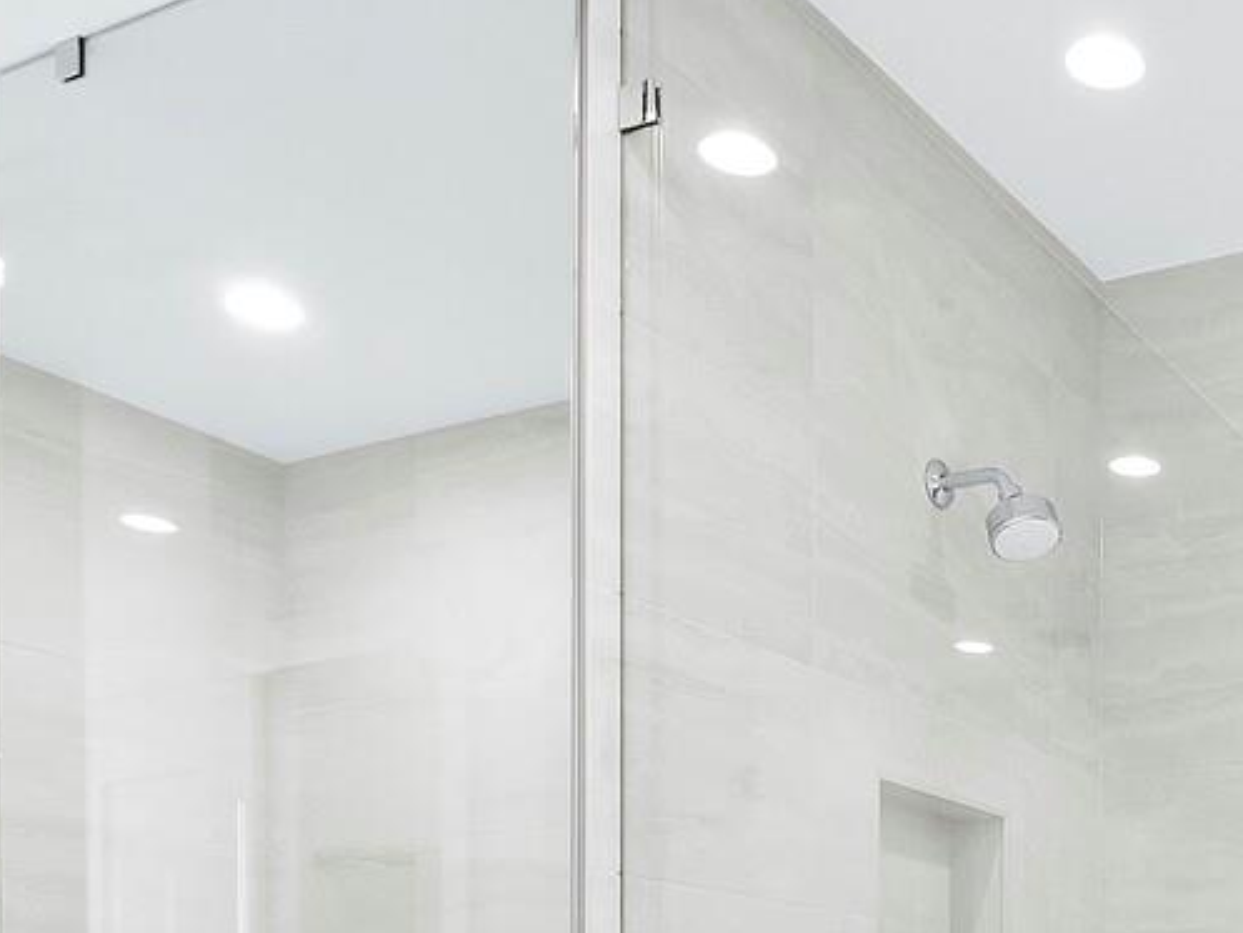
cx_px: 1244
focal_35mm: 45
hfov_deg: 37.5
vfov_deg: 28.2
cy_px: 1117
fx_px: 1616
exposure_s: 1/2.5
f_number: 10
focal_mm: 7
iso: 400
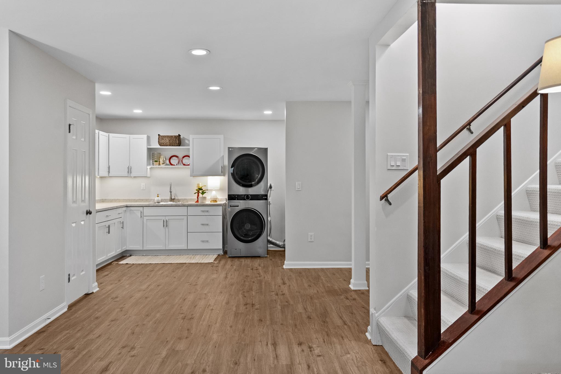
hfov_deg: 63.6
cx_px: 280
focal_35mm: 29
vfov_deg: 45.0
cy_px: 187
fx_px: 452
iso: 800
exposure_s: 1/25
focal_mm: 29
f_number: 4
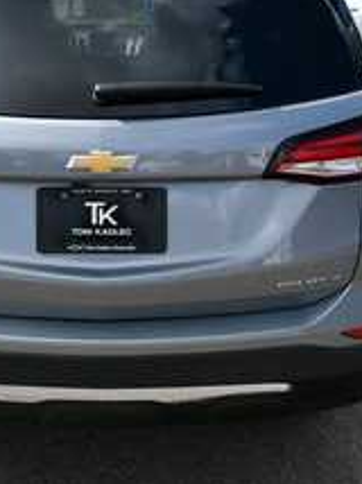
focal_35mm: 54
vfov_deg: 35.4
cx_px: 100
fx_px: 754
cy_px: 184
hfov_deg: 26.7
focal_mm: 20
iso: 140
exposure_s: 1/250
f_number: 8
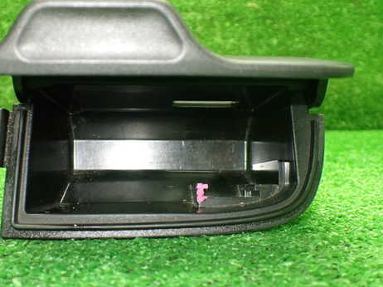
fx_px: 431
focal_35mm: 39
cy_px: 152
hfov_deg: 47.7
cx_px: 162
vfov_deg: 36.8
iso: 800
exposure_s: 1/60
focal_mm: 5.4
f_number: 2.3
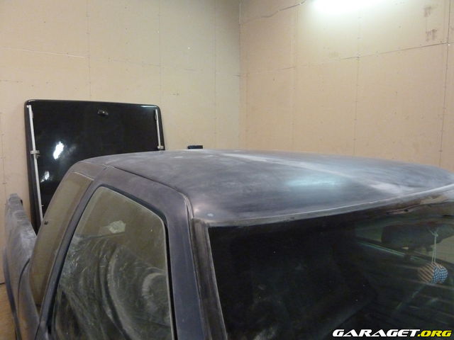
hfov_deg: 69.4
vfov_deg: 54.9
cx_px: 227
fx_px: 328
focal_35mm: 25
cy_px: 170
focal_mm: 4.1
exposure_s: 1/25
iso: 800
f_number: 3.3
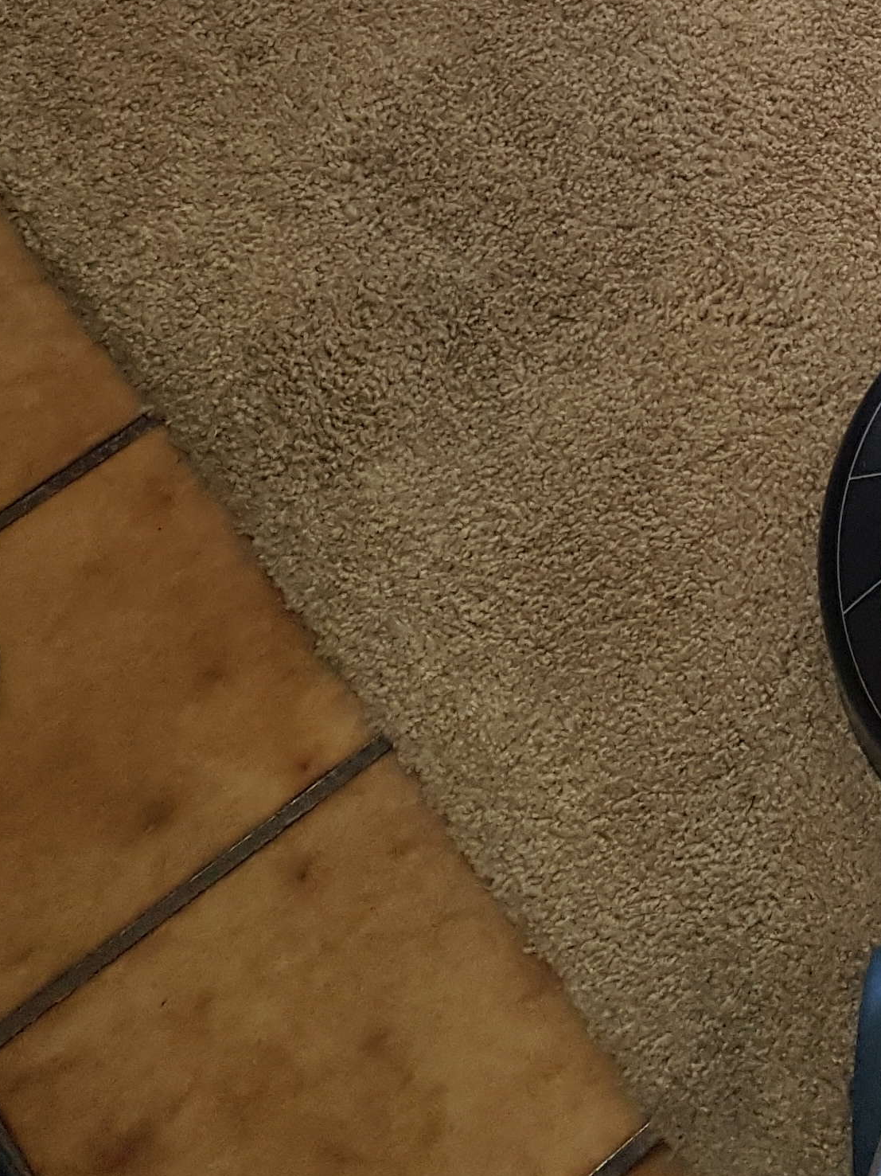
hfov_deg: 19.0
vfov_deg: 25.0
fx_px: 2410
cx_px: 1179
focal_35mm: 71
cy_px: -203
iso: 160
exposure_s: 1/60
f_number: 1.7
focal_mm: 4.2
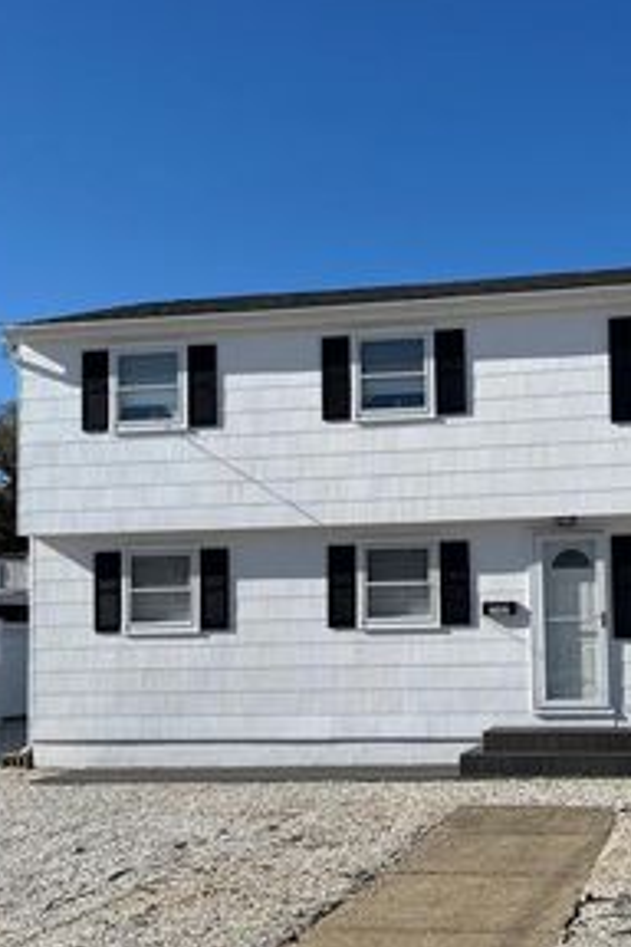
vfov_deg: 41.8
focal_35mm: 47
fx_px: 1236
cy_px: 541
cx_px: 460
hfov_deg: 28.3
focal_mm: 5.1
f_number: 1.6
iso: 50
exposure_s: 1/6173
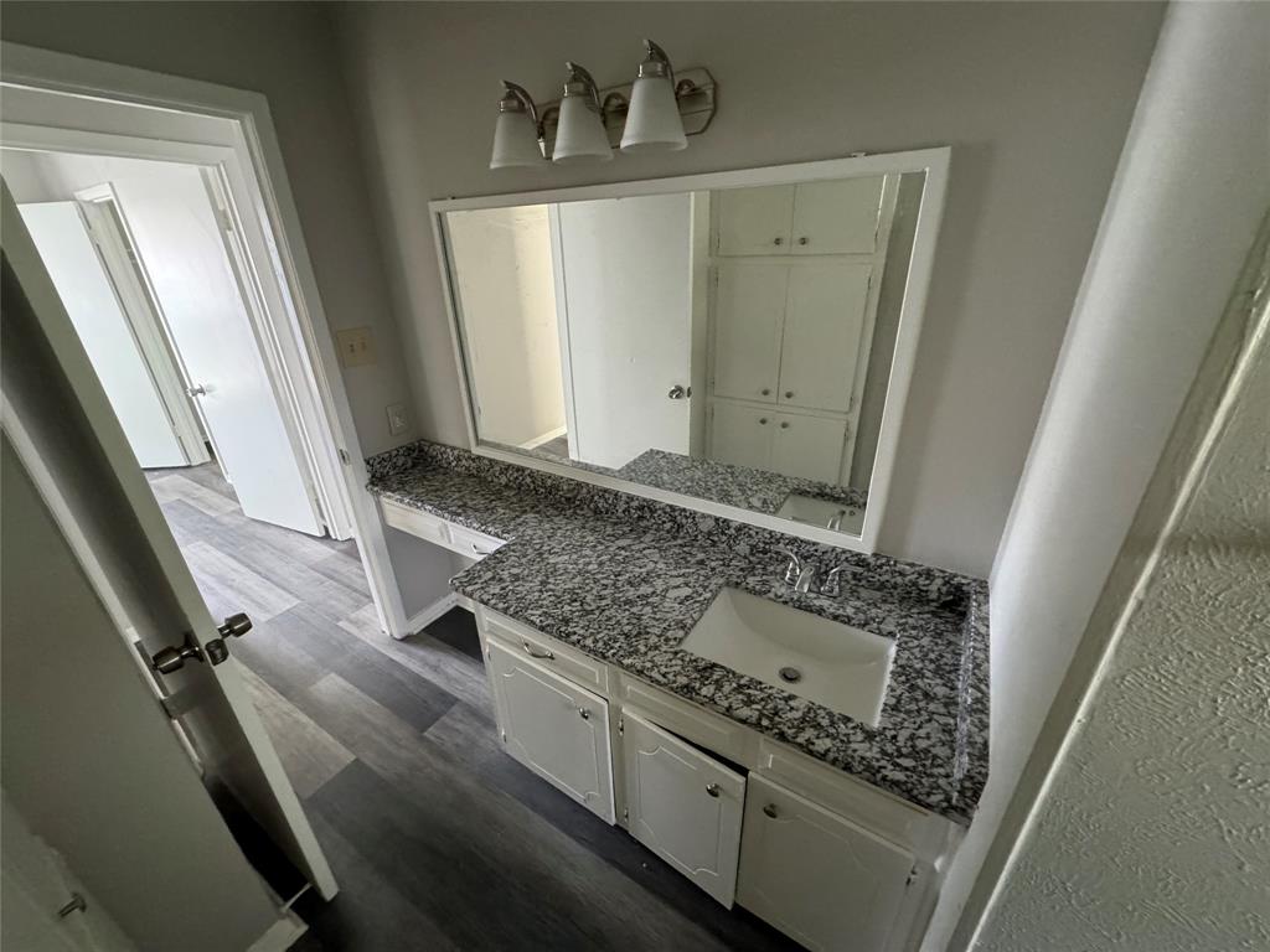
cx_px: 635
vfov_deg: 85.7
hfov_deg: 102.1
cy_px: 476
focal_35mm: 14
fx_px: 514
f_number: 2.2
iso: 1000
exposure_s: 1/60
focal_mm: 2.22
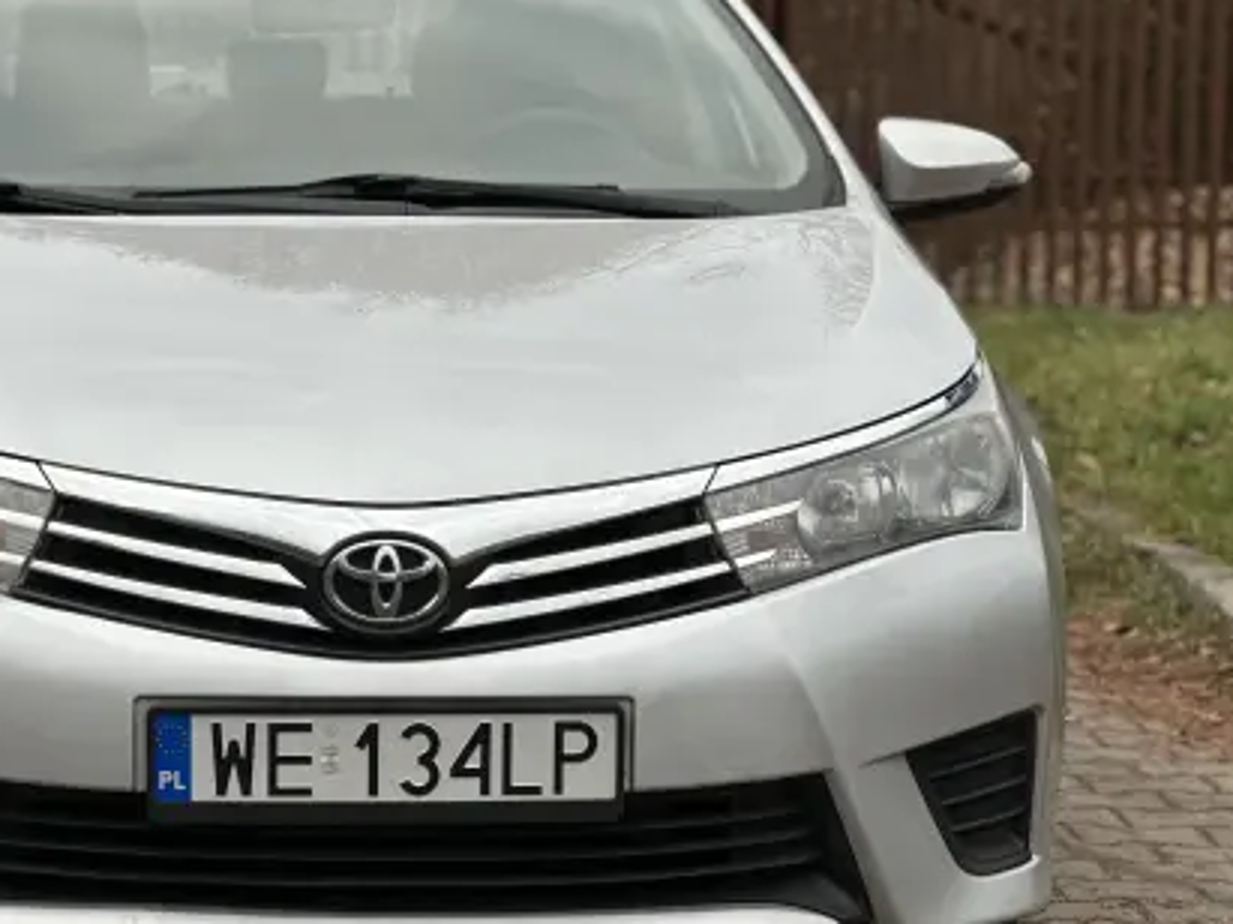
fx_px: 4273
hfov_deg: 16.4
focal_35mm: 120
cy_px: 531
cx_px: 366
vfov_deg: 12.3
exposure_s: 1/180
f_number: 2.8
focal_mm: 9
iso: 25
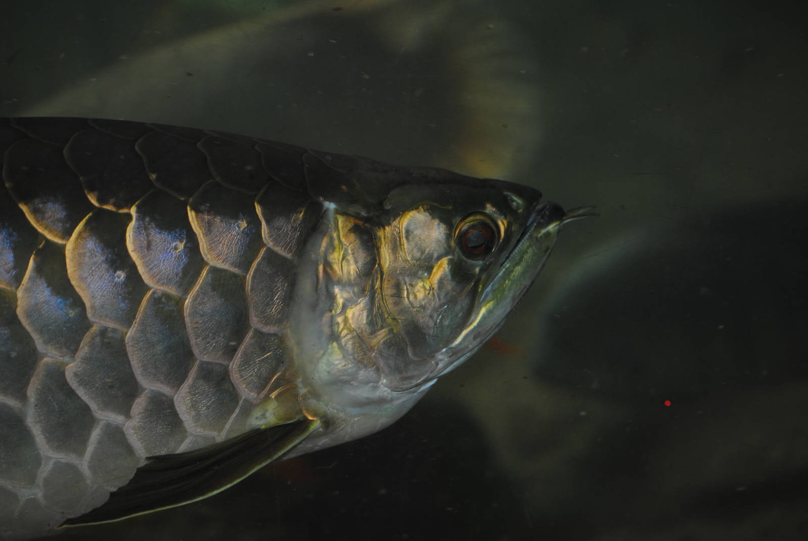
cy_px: 270
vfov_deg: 16.6
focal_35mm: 82
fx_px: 1854
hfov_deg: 24.6
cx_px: 404
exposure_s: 1/60
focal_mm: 55
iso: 200
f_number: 4
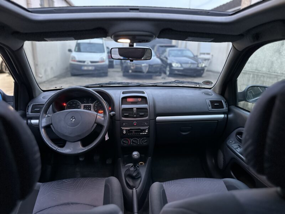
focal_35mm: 24
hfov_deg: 71.6
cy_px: 107
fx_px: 198
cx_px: 142
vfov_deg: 56.8
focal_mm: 6.86
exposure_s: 1/33
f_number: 1.78
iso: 800
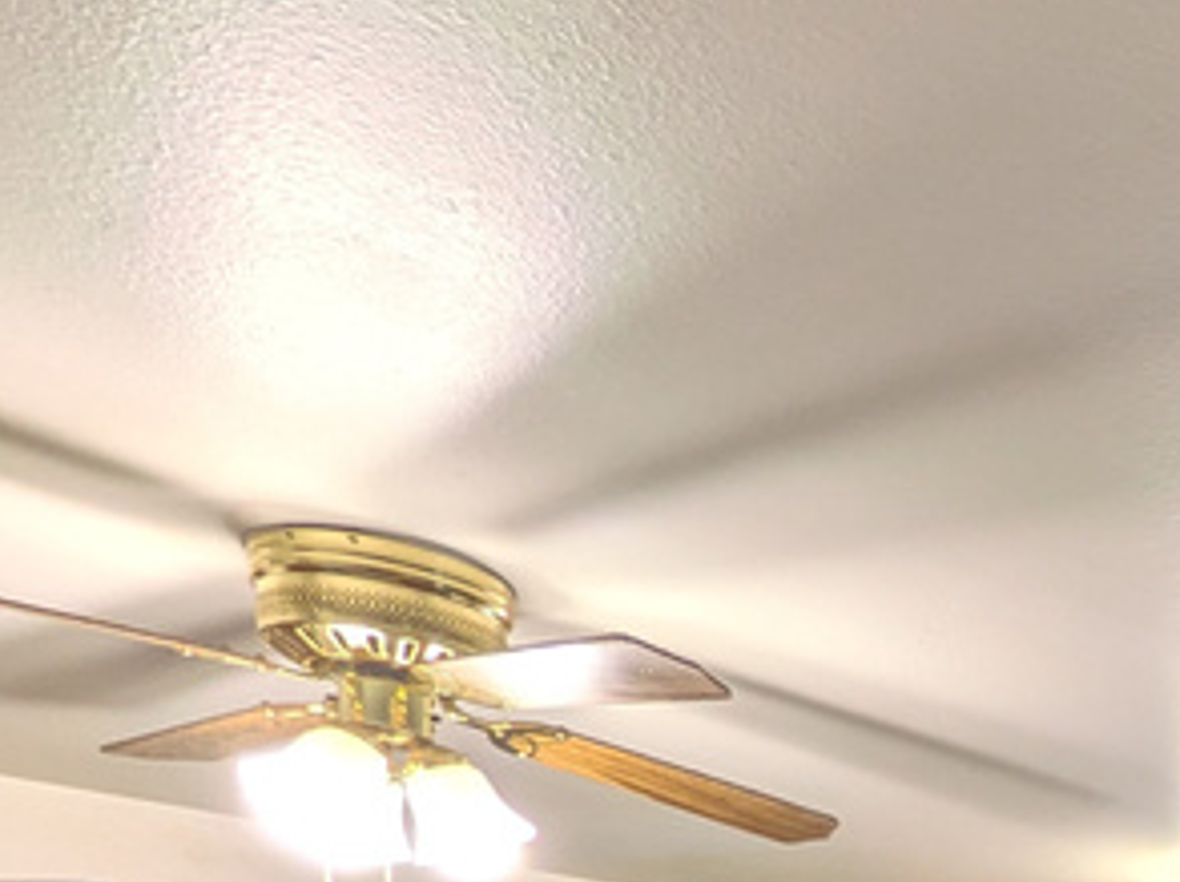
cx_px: 1691
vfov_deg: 23.6
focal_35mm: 49
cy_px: 1325
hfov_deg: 28.4
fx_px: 1668
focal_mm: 1.83
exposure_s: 1/40
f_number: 2.2
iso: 77
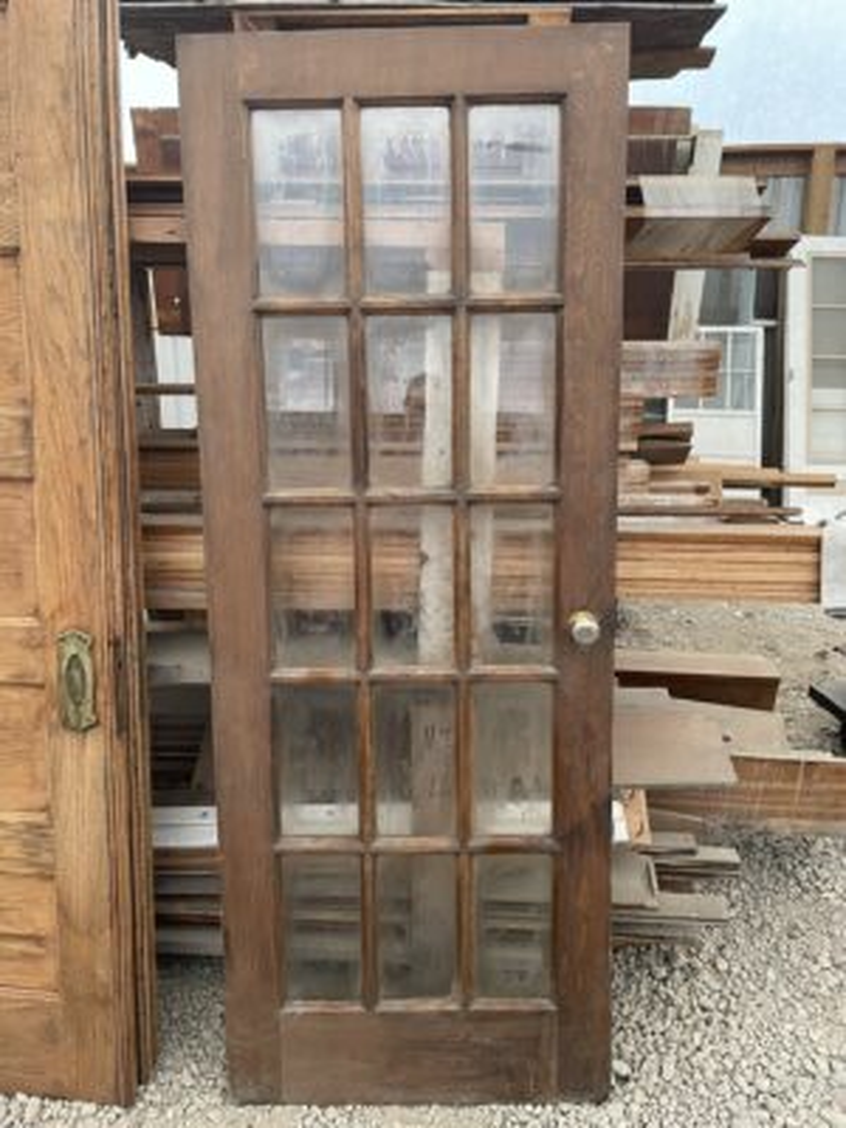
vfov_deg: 67.3
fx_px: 847
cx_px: 423
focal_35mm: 26
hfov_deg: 53.1
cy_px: 564
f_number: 1.6
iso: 125
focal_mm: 4.2
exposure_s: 1/77
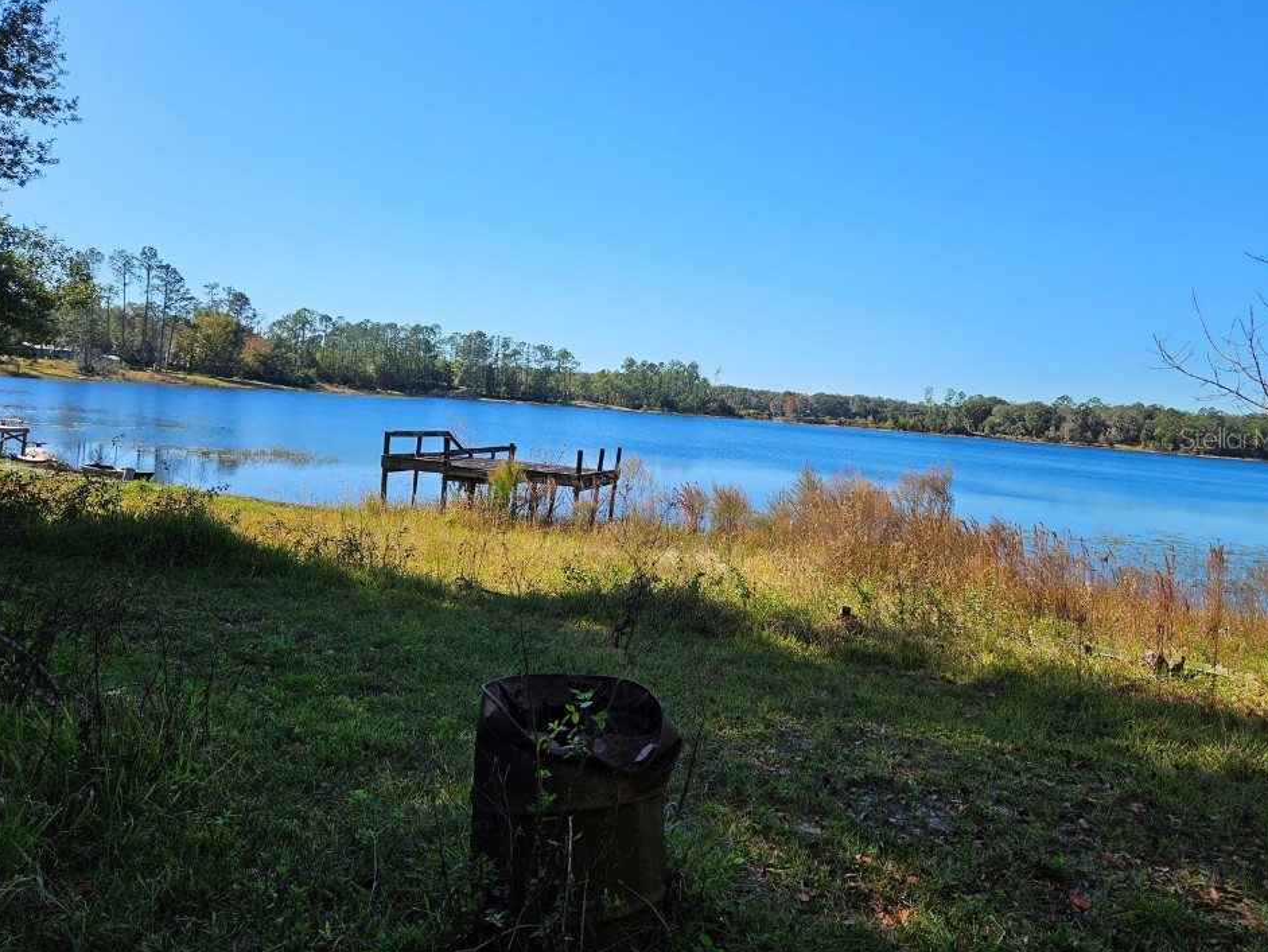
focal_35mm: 25
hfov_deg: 69.4
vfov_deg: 54.8
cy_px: 438
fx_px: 916
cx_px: 618
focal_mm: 5.4
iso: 25
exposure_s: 1/1839
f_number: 1.8
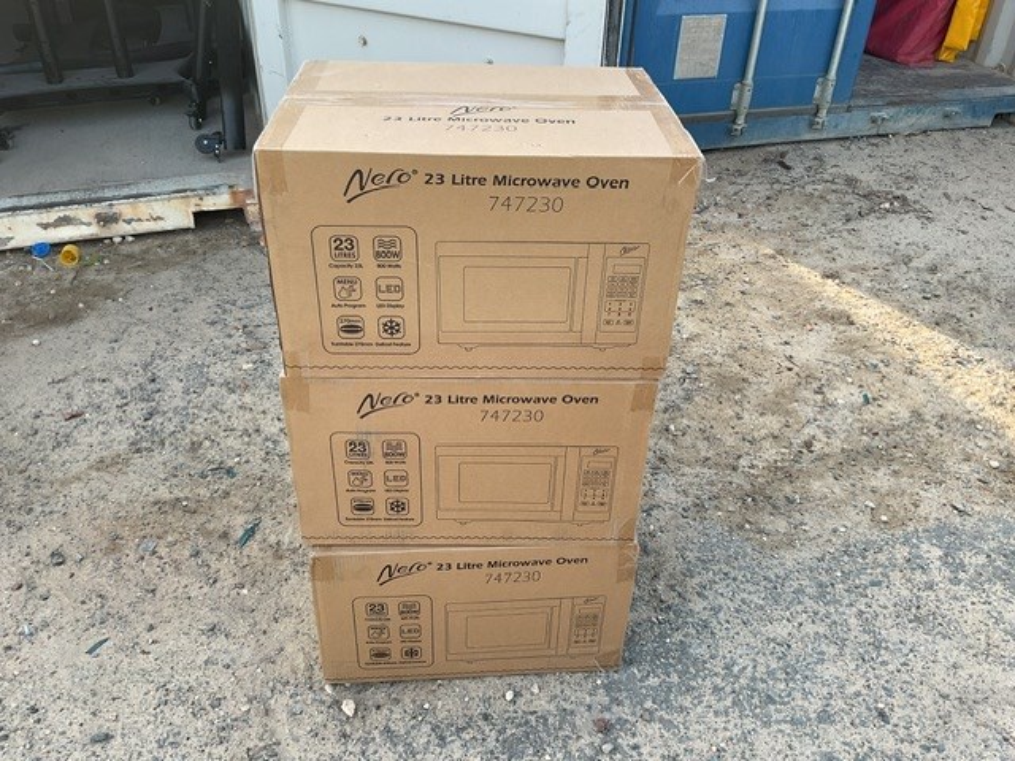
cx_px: 508
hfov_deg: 61.7
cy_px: 380
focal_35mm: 29
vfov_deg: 48.2
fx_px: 850
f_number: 1.8
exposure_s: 1/302
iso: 16
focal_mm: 3
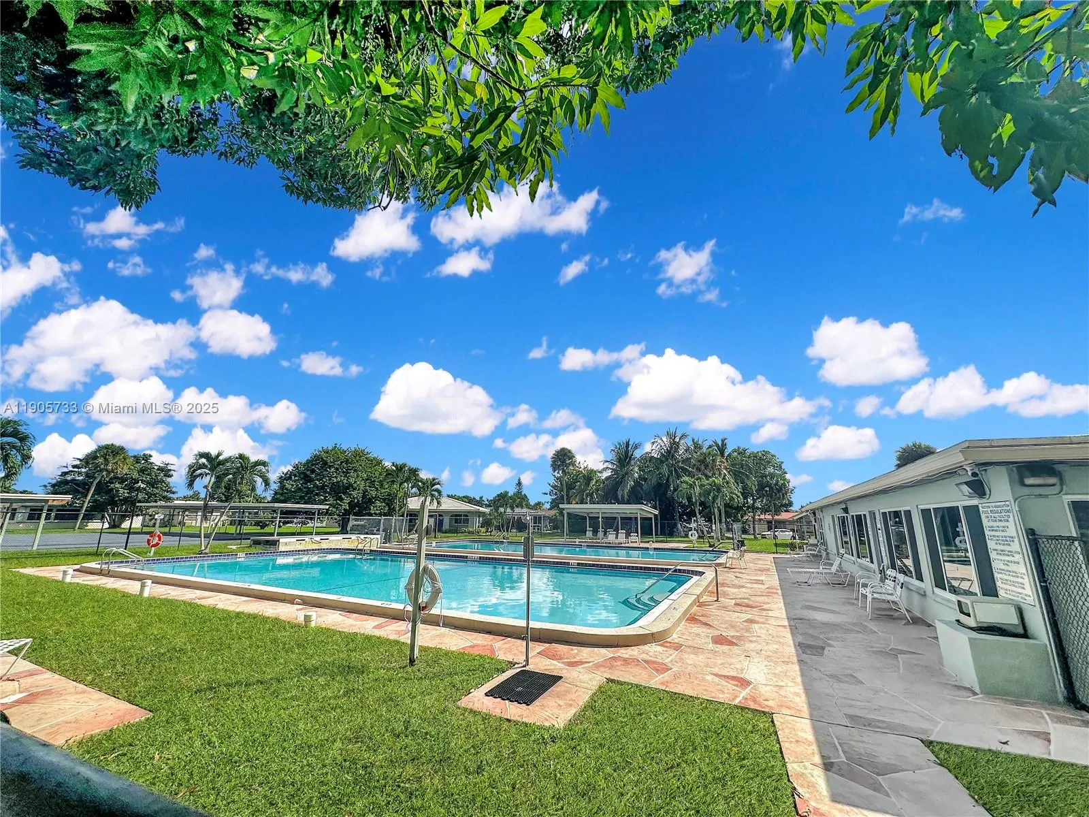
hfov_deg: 102.1
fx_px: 440
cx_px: 544
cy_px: 408
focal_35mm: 14
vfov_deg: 85.7
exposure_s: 1/5814
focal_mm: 2.22
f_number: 2.2
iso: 50
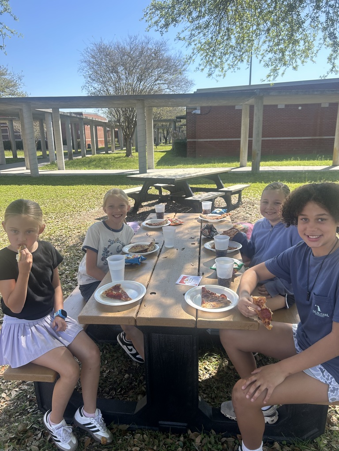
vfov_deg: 67.3
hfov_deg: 53.1
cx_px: 170
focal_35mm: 26
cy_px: 226
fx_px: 339
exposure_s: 1/1412
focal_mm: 5.7
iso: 50
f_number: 1.5
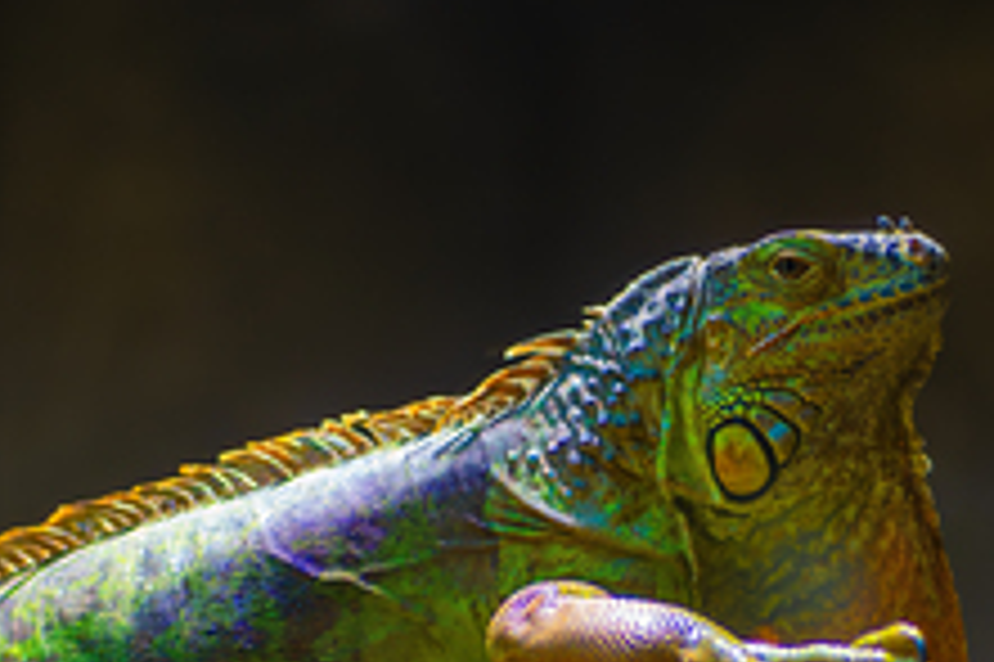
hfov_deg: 11.6
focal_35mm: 177
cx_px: 526
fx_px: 4883
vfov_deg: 7.7
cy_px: 673
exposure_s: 1/200
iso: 400
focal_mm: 85
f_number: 2
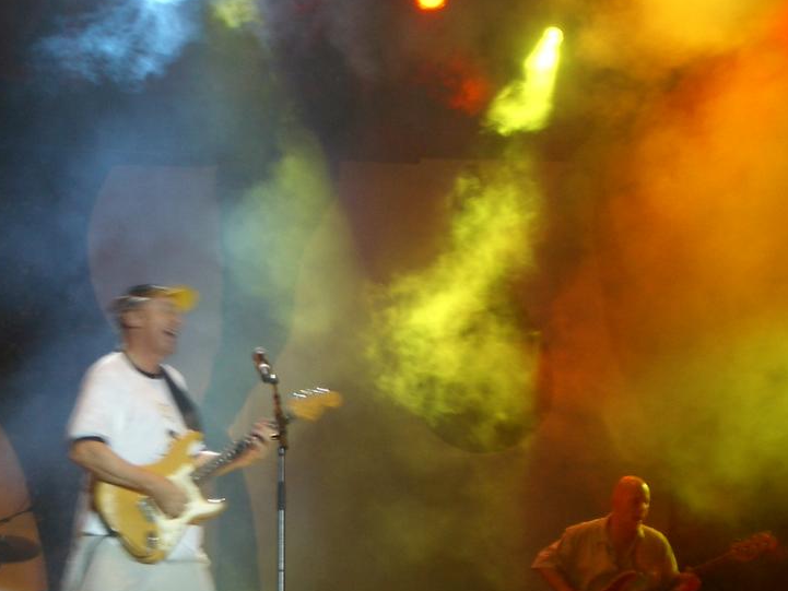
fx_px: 1981
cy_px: 476
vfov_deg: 16.8
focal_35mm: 87
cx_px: 94
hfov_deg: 22.0
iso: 50
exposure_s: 1/25
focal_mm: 8.2
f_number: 3.1
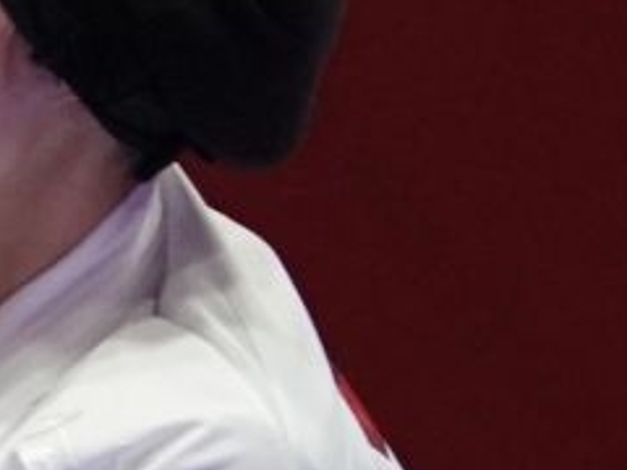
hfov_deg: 0.9
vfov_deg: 0.7
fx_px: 38907
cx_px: 340
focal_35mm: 2148
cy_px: 138
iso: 3200
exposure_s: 1/1000
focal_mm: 199
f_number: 4
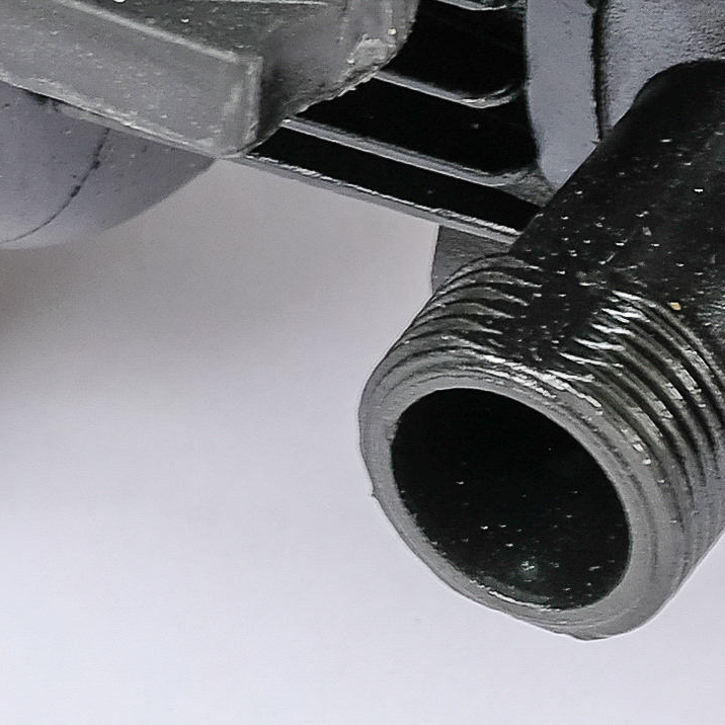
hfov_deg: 1.4
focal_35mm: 1232
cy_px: -1069
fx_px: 29193
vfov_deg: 1.4
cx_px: -584
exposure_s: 1/5
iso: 200
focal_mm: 115
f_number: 8
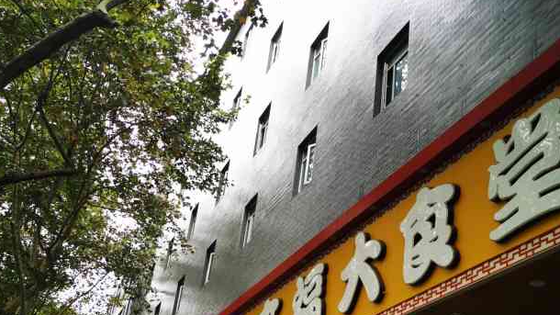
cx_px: 267
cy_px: 241
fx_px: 668
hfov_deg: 45.5
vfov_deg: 26.1
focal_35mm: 45
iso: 50
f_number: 1.8
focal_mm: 5.58
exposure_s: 1/270
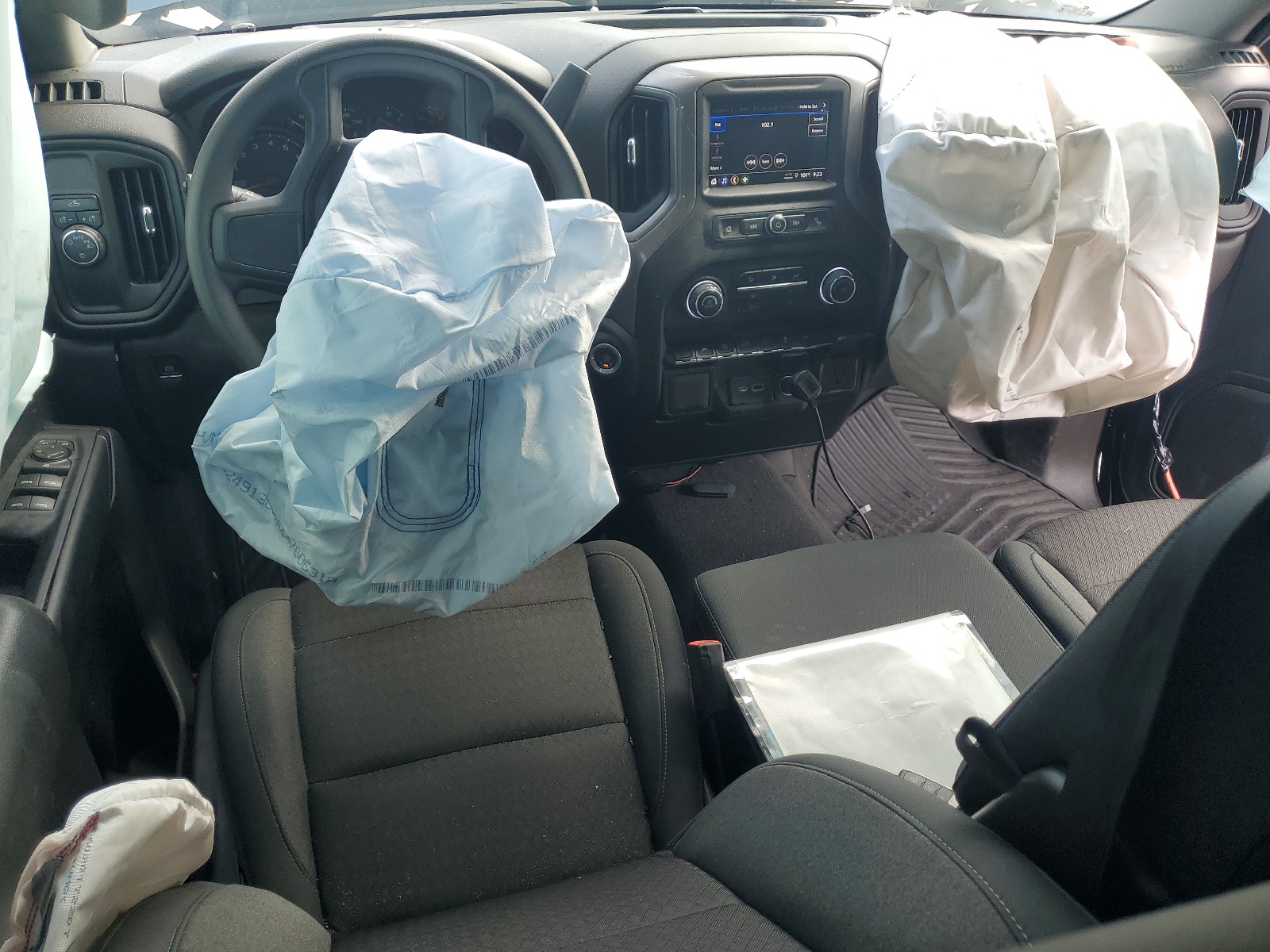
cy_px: 476
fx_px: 954
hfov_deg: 67.3
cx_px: 635
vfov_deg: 53.1
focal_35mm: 26
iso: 50
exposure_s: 1/156
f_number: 1.5
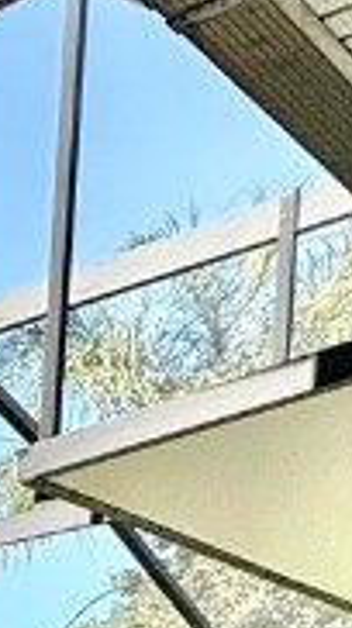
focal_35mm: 86
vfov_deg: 19.4
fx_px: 1431
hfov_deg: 8.5
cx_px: -990
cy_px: 1087
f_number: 2.2
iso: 40
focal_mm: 2.22
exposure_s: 1/796
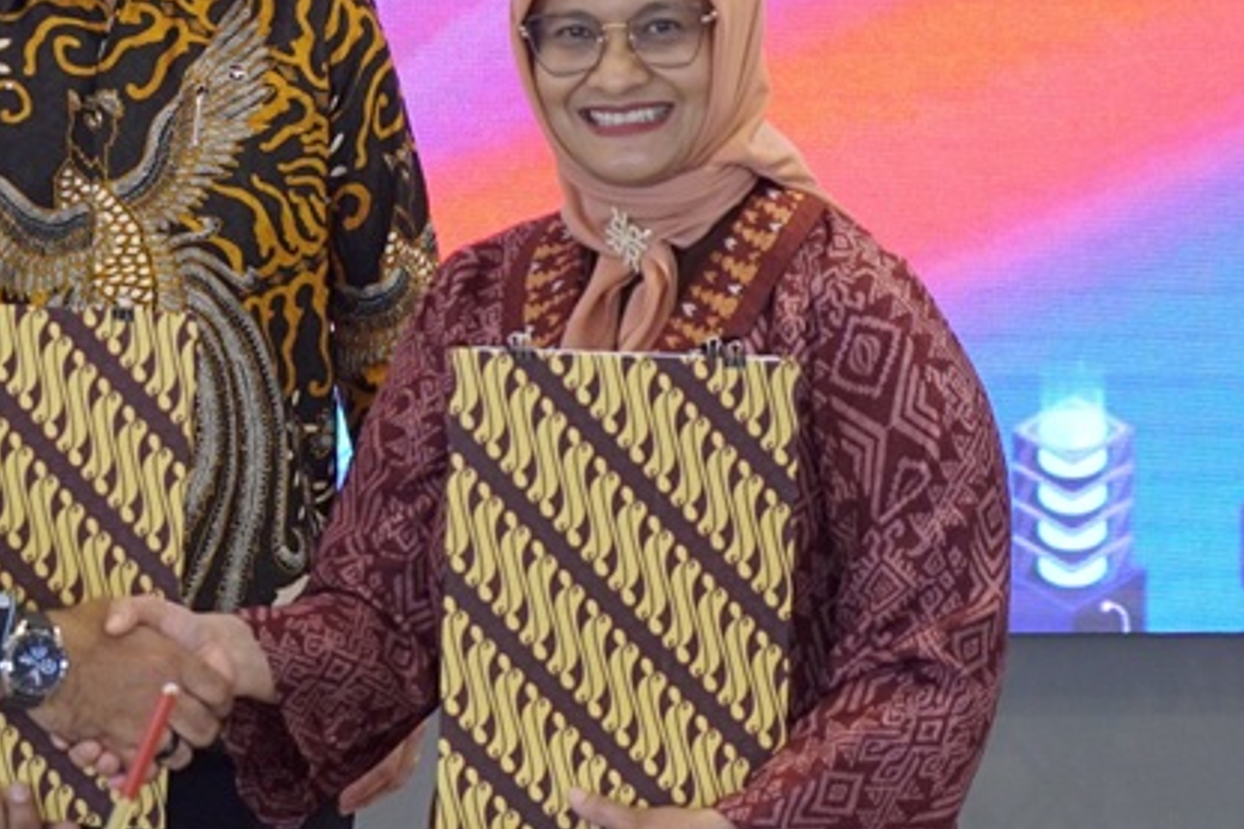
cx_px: 57
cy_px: 186
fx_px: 8051
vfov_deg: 5.9
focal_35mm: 233
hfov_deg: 8.8
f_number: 4.5
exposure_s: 1/161
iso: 1600
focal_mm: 81
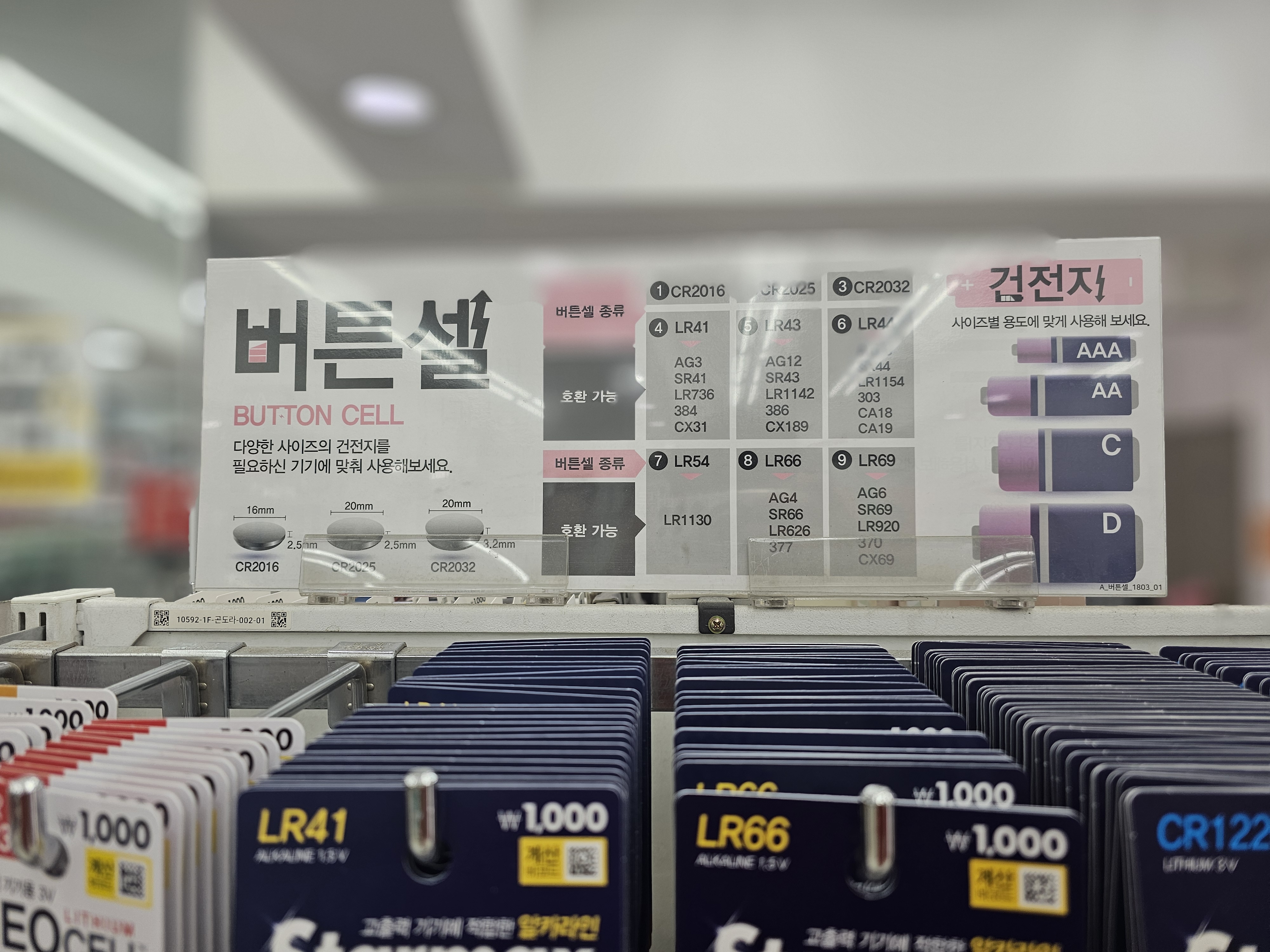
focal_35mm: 23
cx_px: 635
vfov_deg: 58.9
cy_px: 476
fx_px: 844
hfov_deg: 73.9
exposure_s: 1/120
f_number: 1.7
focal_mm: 6.3
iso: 32
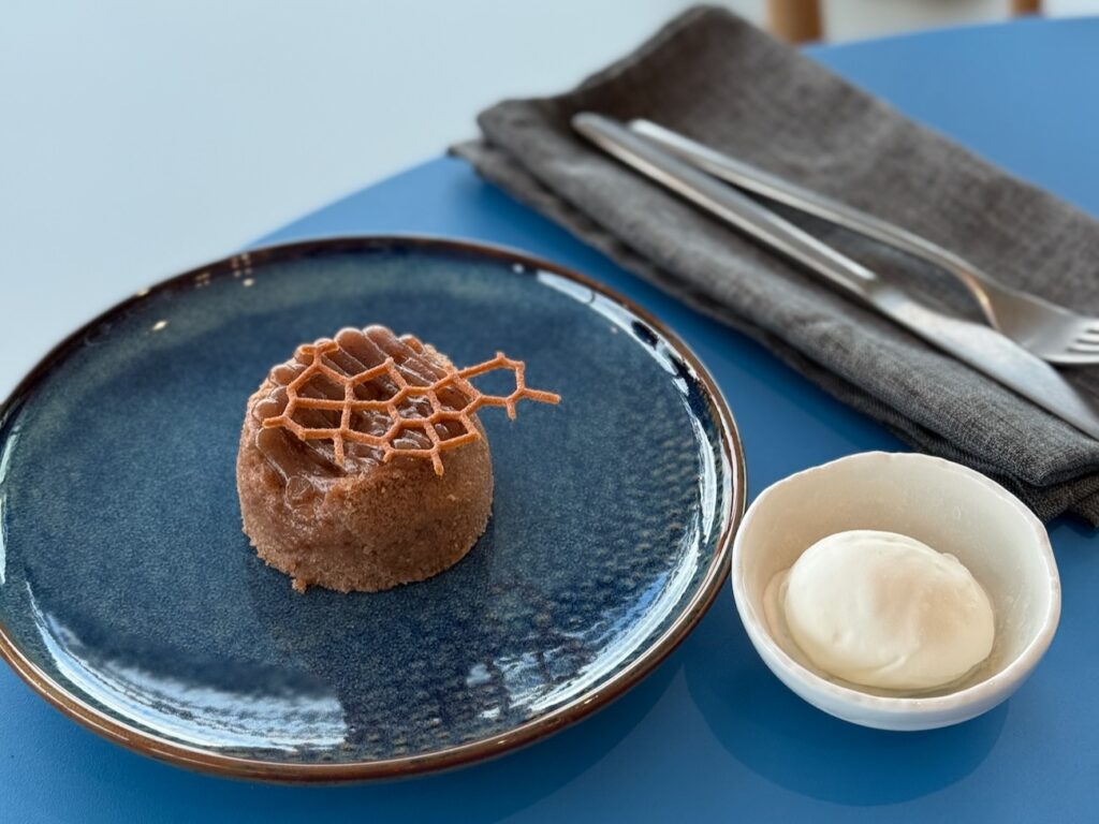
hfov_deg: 39.7
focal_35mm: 48
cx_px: 550
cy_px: 412
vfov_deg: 30.3
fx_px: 1524
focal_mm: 6.76
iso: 160
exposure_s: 1/174
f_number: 1.78
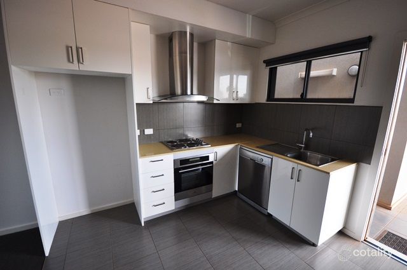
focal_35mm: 15
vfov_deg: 77.2
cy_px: 135
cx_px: 204
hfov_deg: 100.5
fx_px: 169
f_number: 4
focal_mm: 10
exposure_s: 1/60
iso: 640
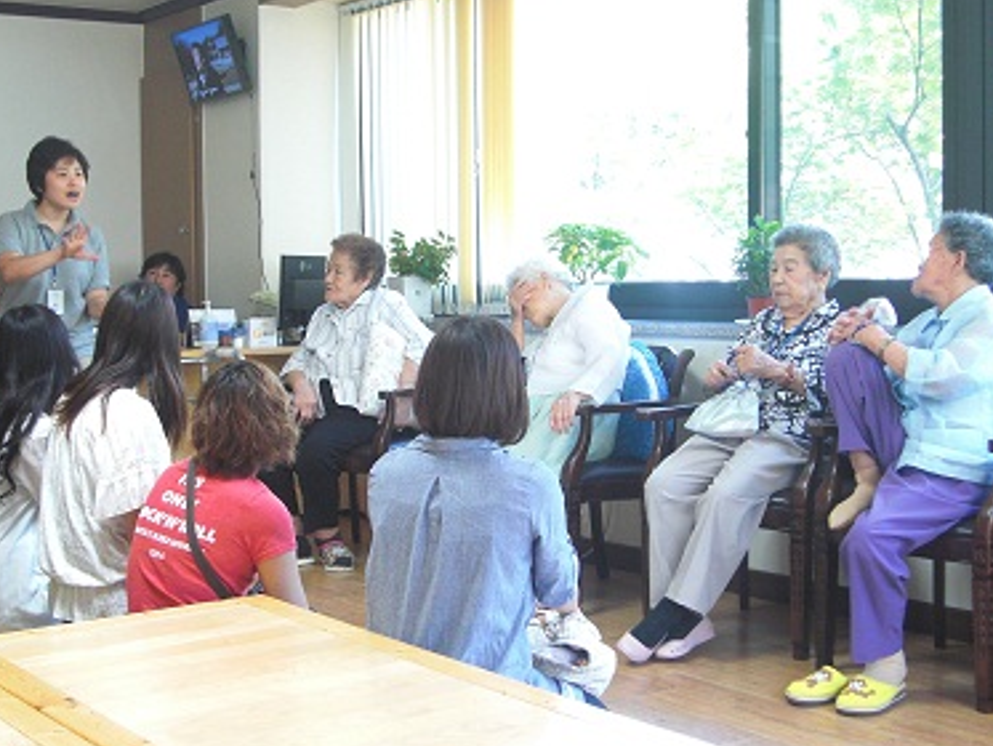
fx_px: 1550
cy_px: 417
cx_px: 463
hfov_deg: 35.5
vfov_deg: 27.0
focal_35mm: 54
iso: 200
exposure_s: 1/20
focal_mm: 8.2
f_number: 3.3
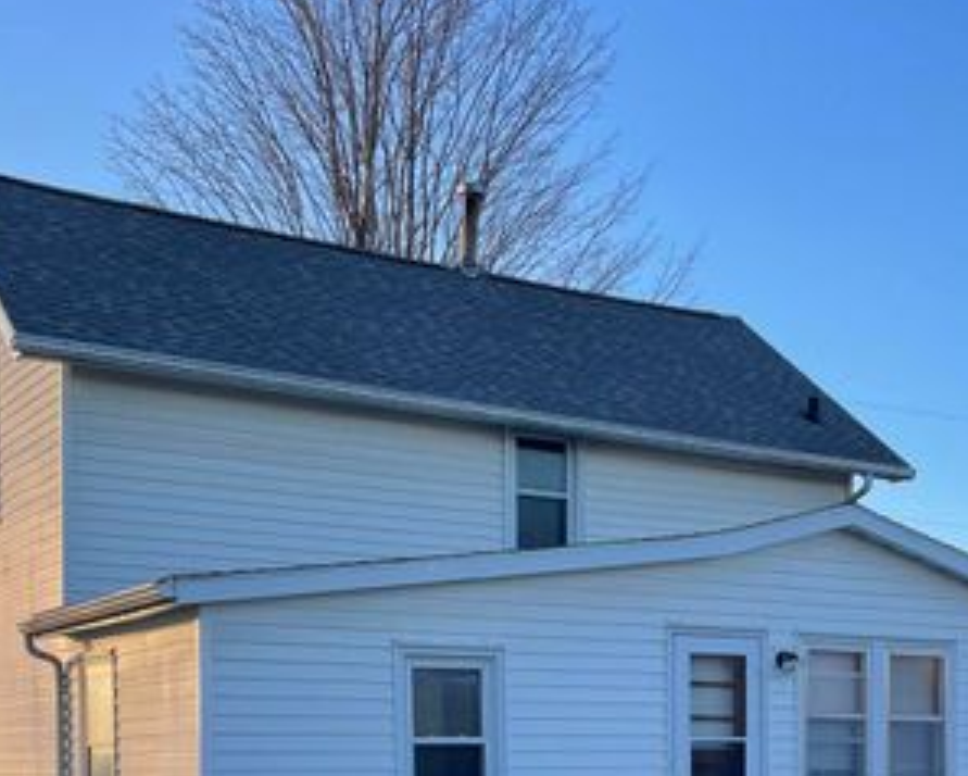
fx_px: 1634
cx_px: 570
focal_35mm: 57
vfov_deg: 25.0
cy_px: 833
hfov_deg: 32.9
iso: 32
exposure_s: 1/587
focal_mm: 4.2
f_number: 1.6
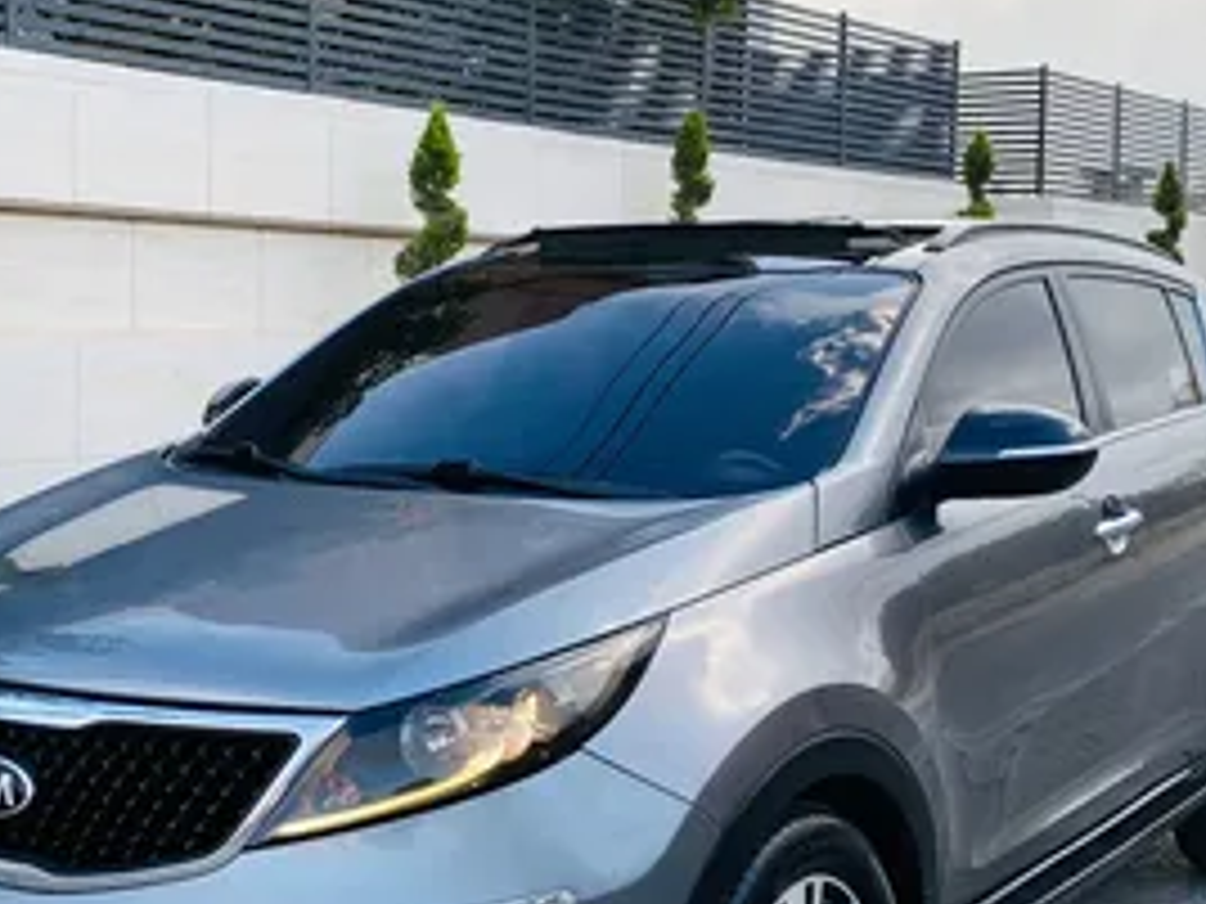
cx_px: 540
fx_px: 2160
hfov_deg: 31.2
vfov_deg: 23.6
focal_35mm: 62
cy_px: 472
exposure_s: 1/302
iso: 32
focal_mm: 4.25
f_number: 1.8
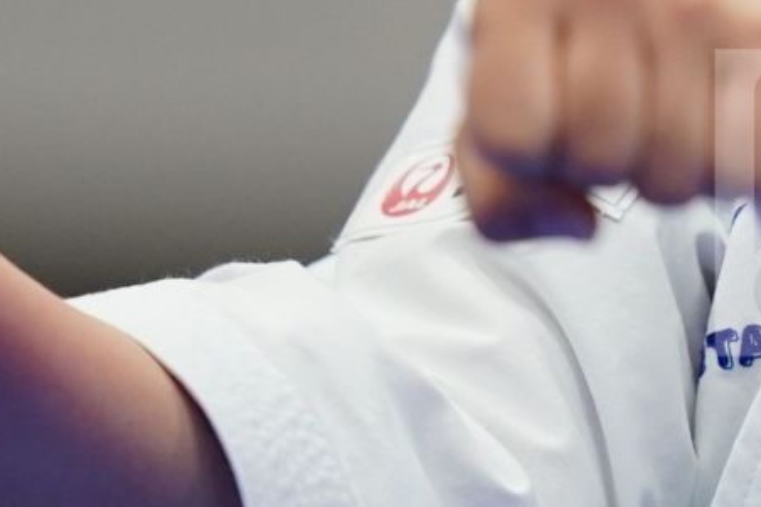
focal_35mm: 2390
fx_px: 50501
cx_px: 872
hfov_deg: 0.9
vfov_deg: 0.6
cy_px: -396
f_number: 2.8
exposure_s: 1/500
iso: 1600
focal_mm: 400
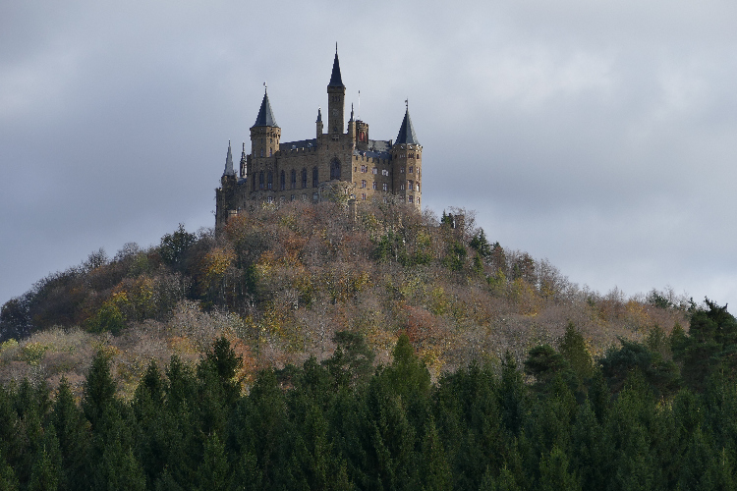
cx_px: 368
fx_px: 4094
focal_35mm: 200
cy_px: 246
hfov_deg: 10.3
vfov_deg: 6.9
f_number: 4
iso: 125
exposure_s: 1/1300
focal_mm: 73
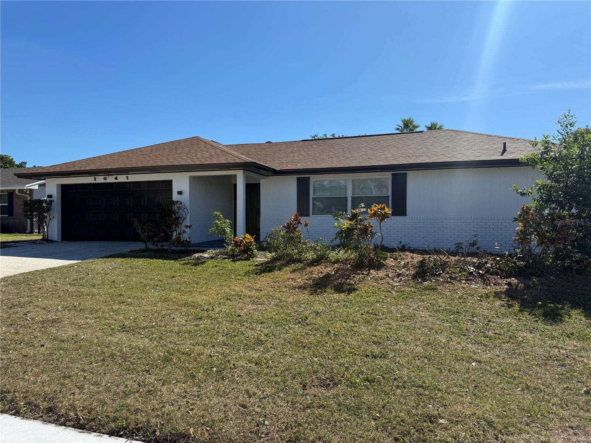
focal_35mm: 24
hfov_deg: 71.6
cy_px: 222
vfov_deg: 56.8
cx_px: 296
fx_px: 410
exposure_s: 1/4975
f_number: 1.78
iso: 80
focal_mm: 6.76
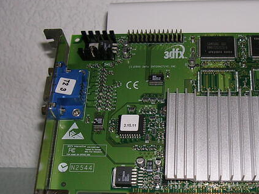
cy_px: 120
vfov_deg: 25.2
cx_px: 187
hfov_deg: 32.7
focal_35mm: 58
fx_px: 434
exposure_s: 1/60.1
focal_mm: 5.8
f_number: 2.8
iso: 50
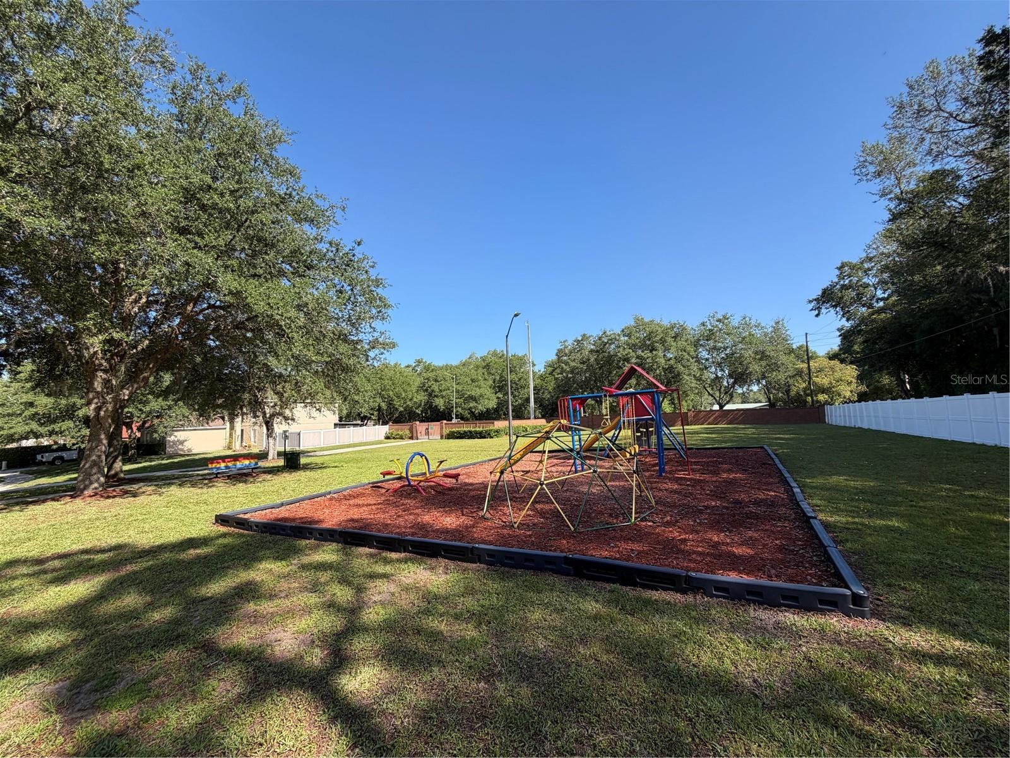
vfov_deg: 85.7
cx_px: 505
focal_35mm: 14
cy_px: 379
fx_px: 408
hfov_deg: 102.1
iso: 40
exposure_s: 1/760
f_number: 2.2
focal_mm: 2.22
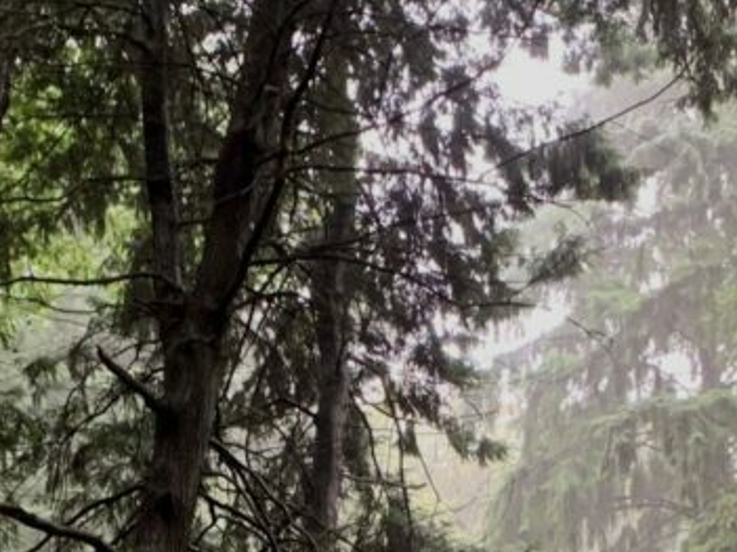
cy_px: 705
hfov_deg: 22.0
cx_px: 302
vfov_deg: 15.8
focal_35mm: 89
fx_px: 1894
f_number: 1.8
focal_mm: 4.25
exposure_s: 1/60
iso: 320
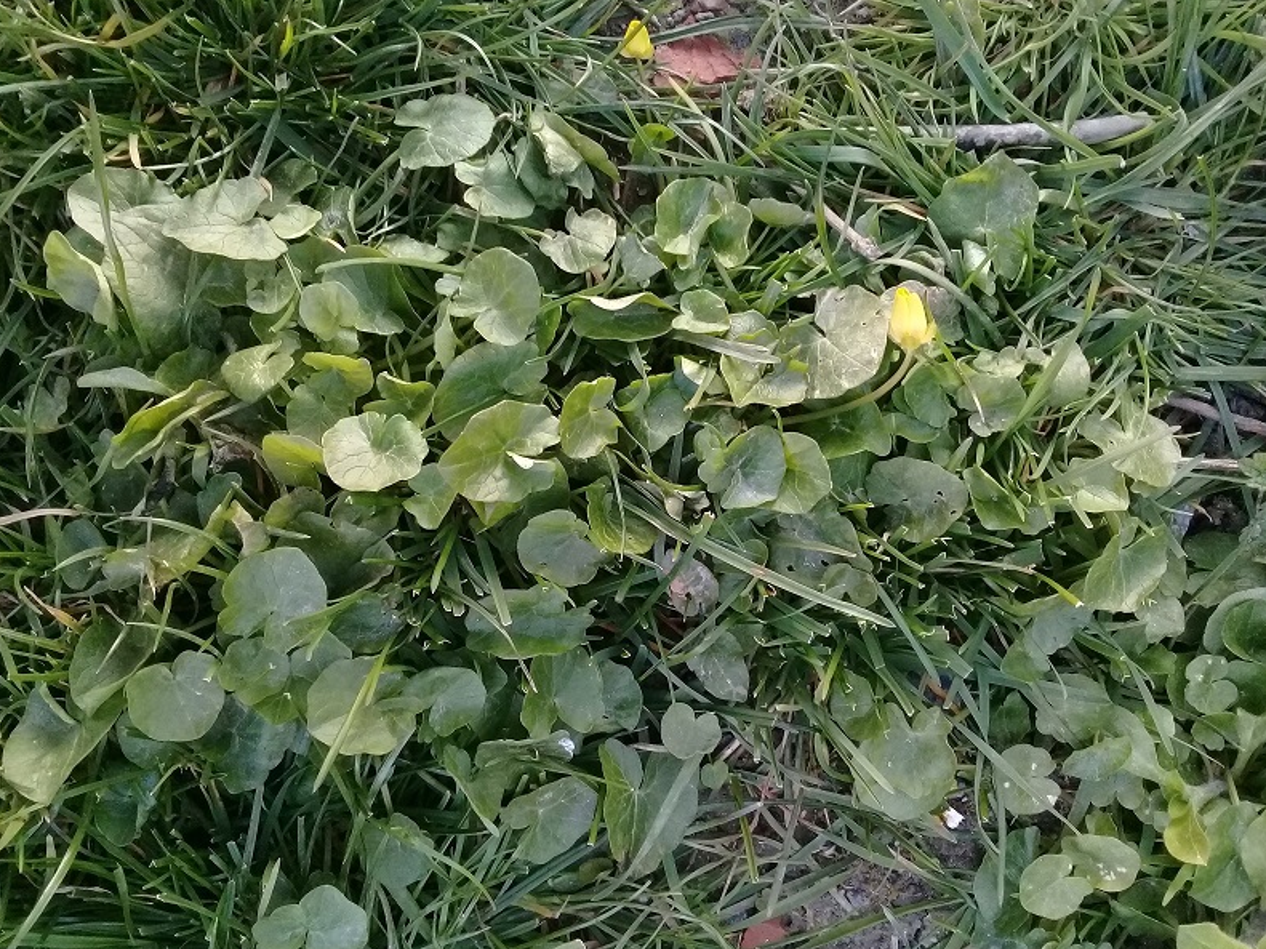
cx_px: 635
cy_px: 487
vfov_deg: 44.1
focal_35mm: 32
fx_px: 1170
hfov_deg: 56.8
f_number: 2.2
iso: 160
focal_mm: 3.3
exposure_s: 1/33
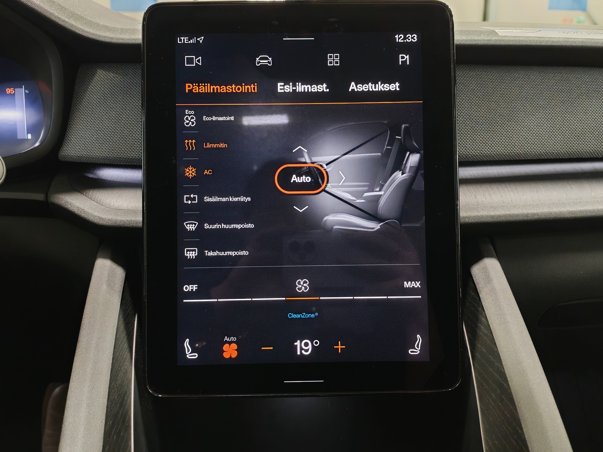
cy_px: 226
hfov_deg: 58.4
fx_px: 540
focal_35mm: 31
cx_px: 302
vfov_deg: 45.4
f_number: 1.9
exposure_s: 1/33
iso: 2000
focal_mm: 6.12
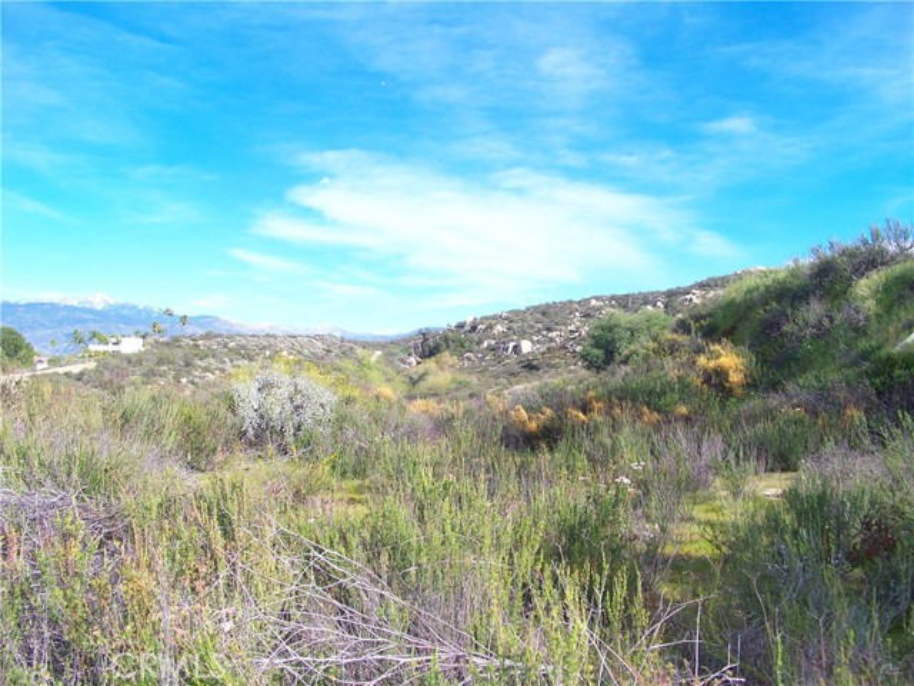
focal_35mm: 33
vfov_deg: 42.9
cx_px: 457
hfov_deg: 55.4
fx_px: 871
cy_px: 343
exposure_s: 1/400
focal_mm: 5.85
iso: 64
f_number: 3.6
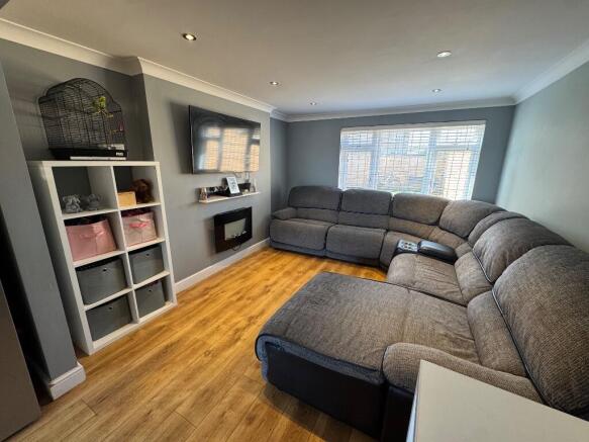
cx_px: 294
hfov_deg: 102.1
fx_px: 238
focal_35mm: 14
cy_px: 221
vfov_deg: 85.7
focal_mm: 2.22
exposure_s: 1/100
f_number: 2.2
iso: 160
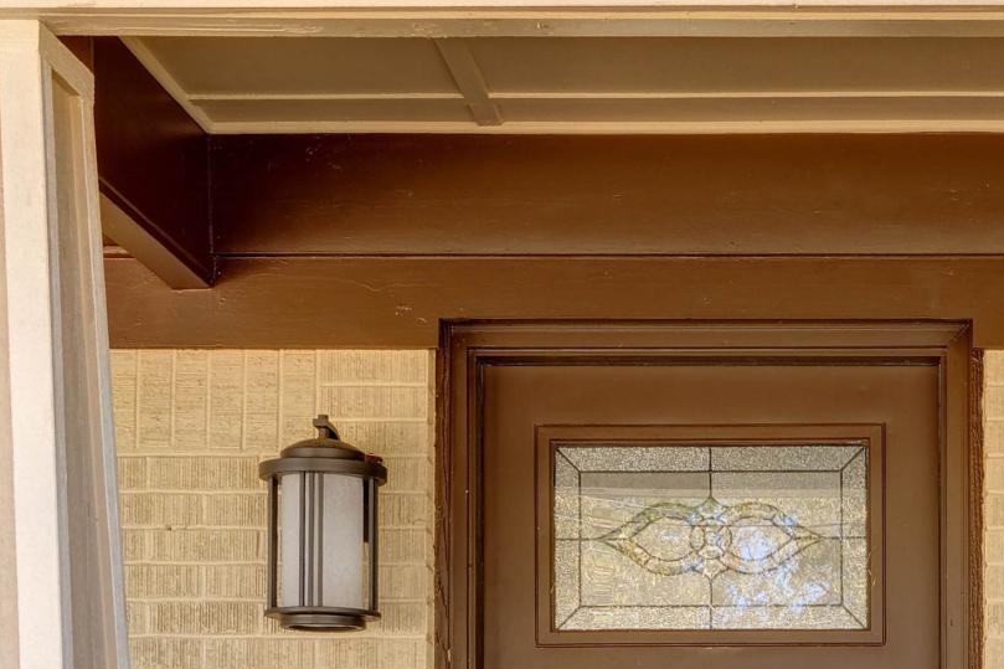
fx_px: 2481
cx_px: 966
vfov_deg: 14.4
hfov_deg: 22.1
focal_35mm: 89
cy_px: 973
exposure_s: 1/60
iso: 100
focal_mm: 16
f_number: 16
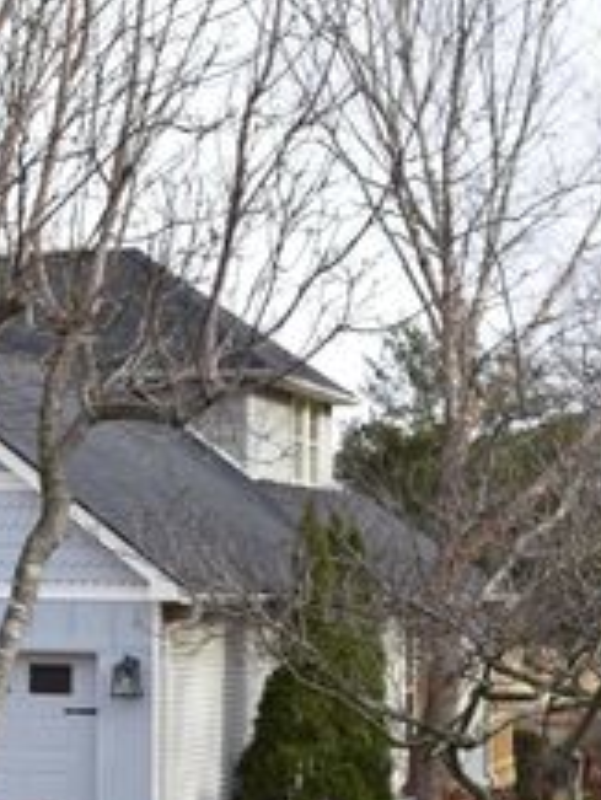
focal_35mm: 113
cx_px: -74
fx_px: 2613
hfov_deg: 12.9
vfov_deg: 17.4
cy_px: 466
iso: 200
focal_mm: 34
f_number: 8
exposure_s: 1/320
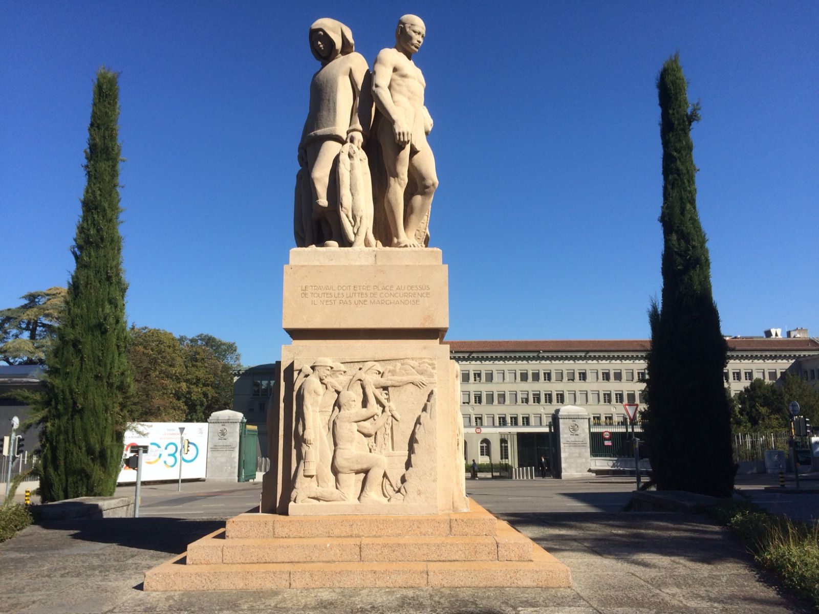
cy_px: 307
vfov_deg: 48.2
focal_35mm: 29
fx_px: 686
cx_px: 410
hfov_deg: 61.7
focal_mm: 4.15
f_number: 2.2
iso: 32
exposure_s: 1/2415
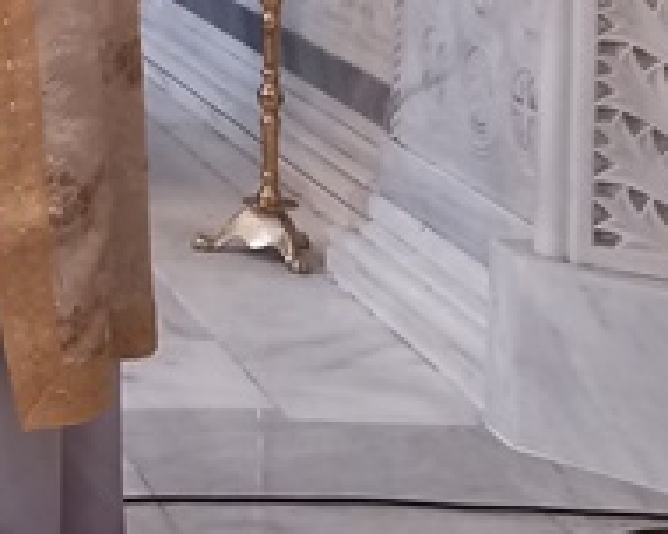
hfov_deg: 15.0
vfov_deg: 13.4
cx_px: -573
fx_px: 2155
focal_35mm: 109
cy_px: -246
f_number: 2
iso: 400
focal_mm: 4.6
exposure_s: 1/25
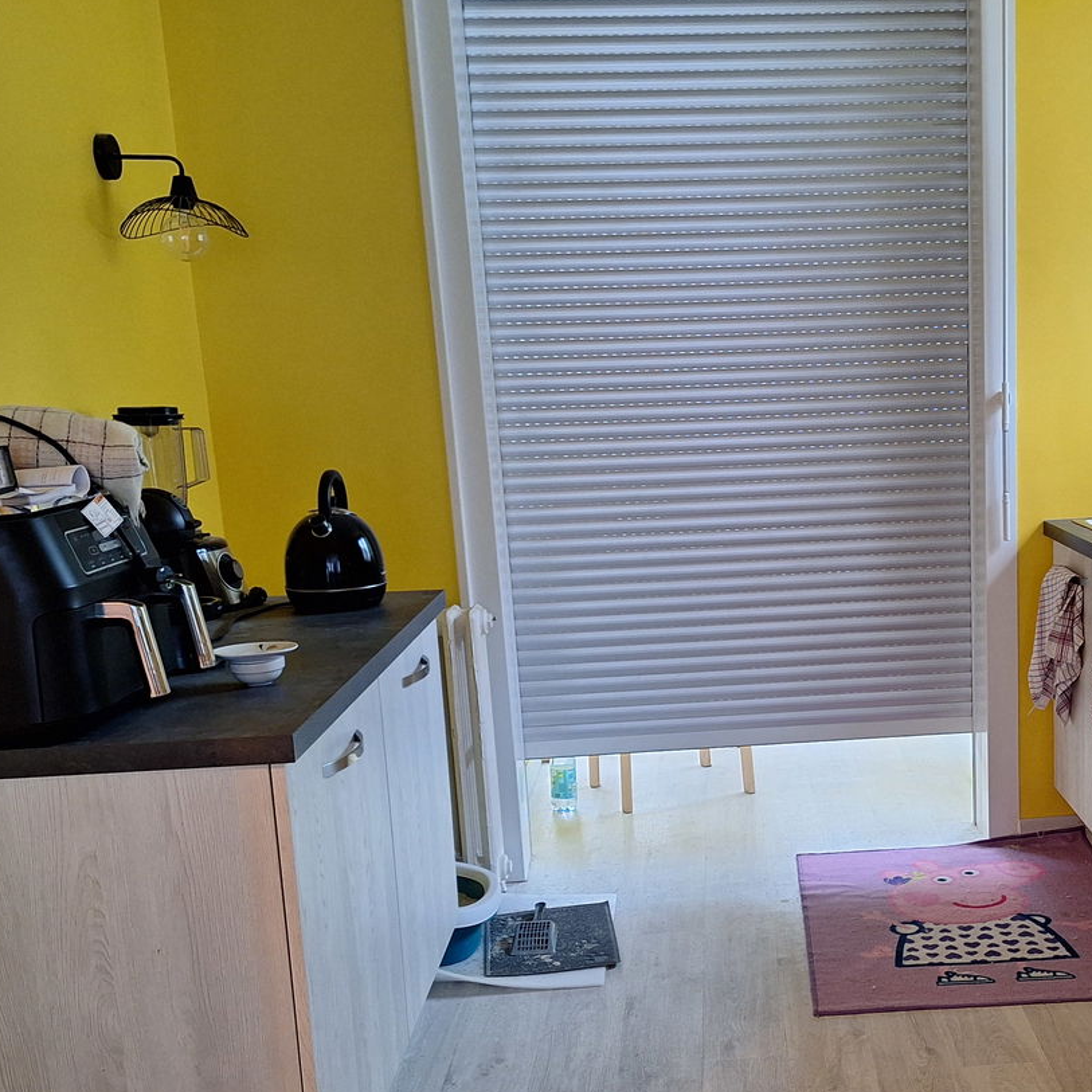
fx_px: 1428
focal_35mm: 40
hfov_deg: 40.7
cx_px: 819
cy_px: 649
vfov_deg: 41.7
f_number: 1.8
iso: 200
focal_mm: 5.54
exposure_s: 1/33
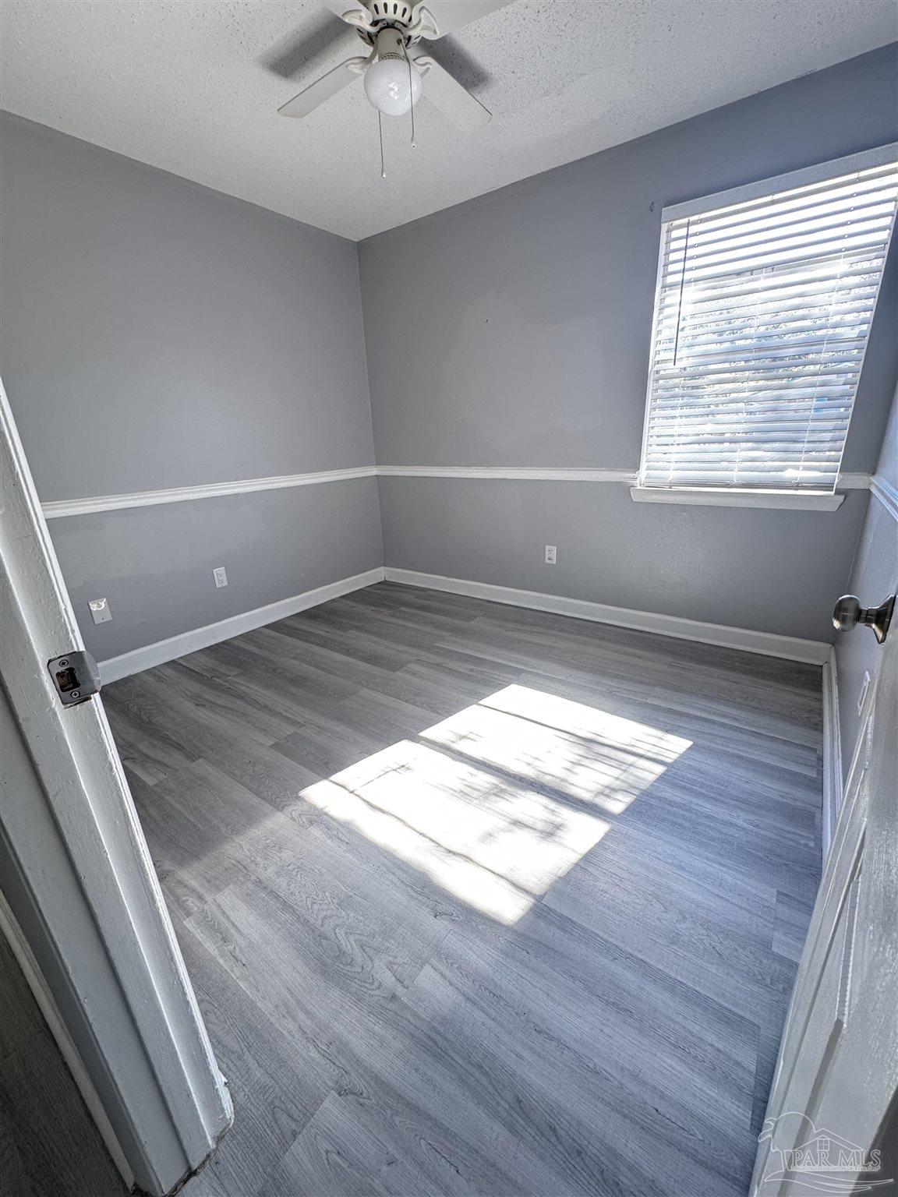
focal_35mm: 14
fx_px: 484
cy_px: 598
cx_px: 449
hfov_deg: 85.7
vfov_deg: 102.1
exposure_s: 1/60
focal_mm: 2.22
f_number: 2.2
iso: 160
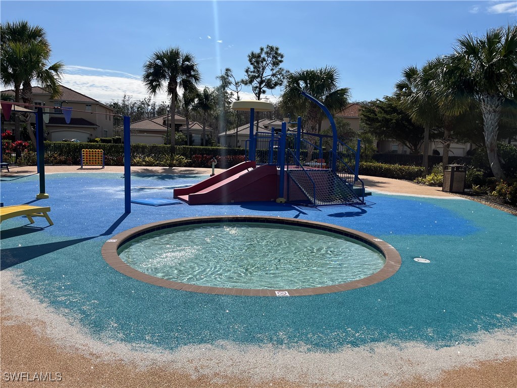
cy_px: 194
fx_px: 388
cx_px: 258
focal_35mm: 26
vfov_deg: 53.1
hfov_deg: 67.3
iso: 50
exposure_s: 1/7353
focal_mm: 5.1
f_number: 1.6
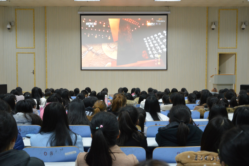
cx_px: 124
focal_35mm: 48
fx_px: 332
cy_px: 83
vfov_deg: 28.0
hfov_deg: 41.1
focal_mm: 32
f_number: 4.2
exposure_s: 1/15
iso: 1000
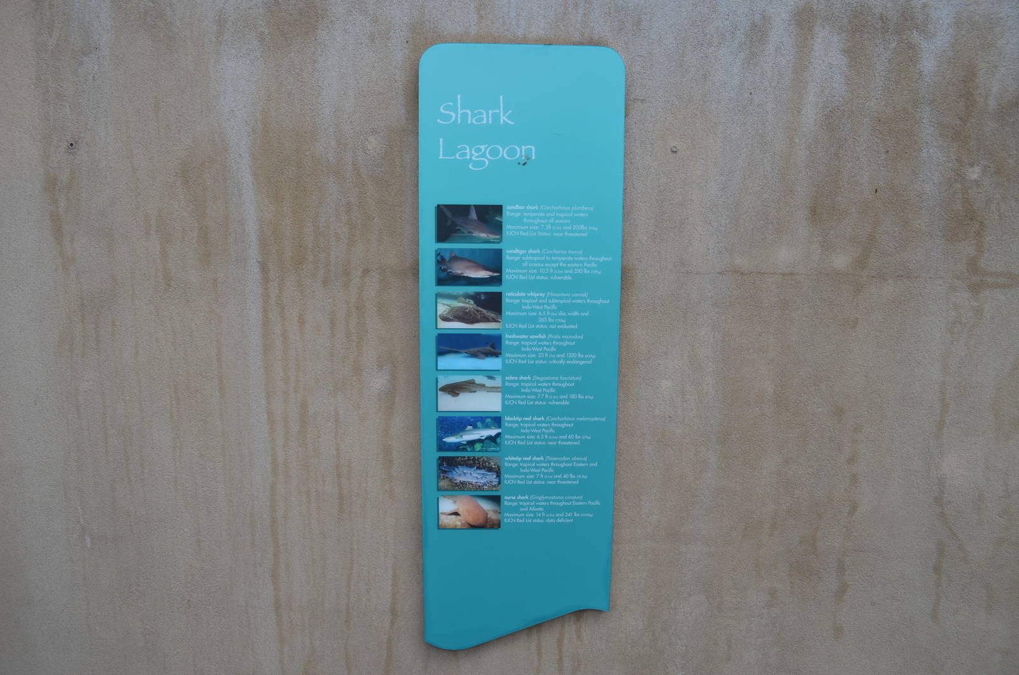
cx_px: 510
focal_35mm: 27
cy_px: 338
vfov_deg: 47.7
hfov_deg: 67.5
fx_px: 763
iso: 200
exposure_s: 1/200
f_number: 7.1
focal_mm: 18
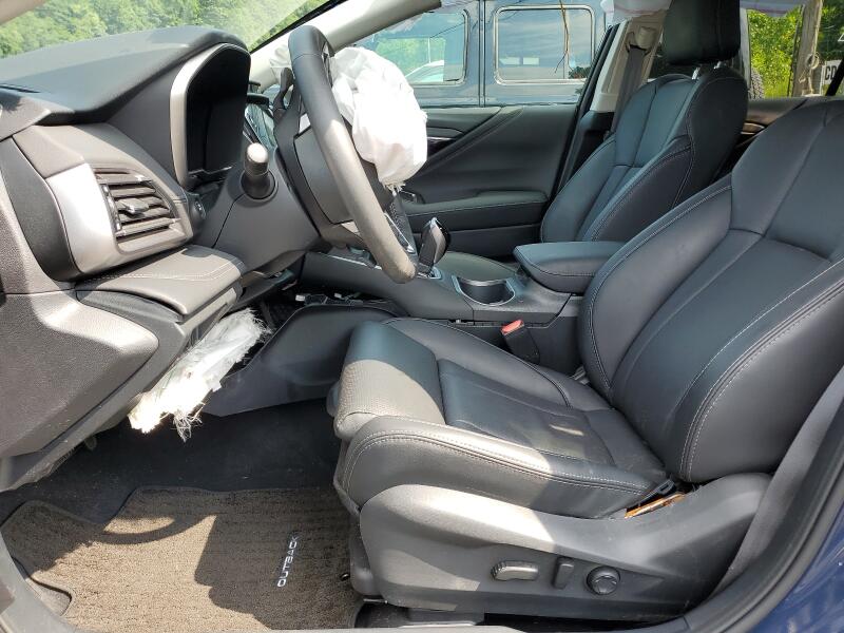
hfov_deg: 67.3
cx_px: 422
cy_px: 316
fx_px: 634
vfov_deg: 53.1
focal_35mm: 26
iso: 50
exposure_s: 1/385
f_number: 1.5
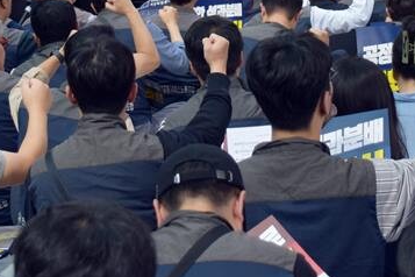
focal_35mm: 172
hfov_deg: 11.9
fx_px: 1983
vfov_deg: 7.9
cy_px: -8
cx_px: 189
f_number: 4.8
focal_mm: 40
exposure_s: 1/800
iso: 320
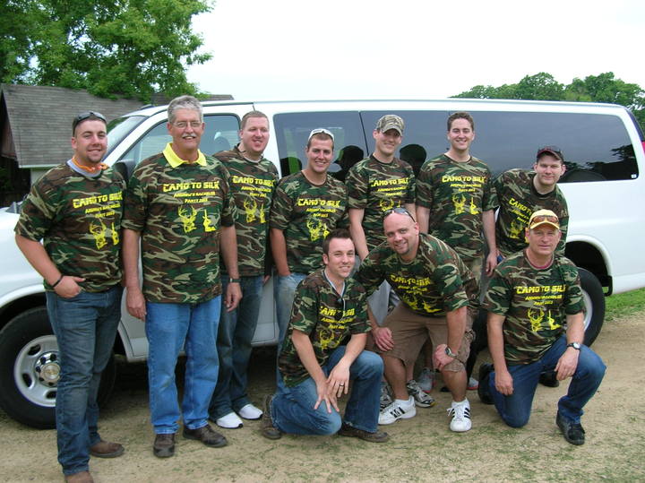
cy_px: 242
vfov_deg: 39.6
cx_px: 322
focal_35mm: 36
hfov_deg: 51.4
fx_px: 670
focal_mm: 6
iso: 50
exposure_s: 1/46.3
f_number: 2.7
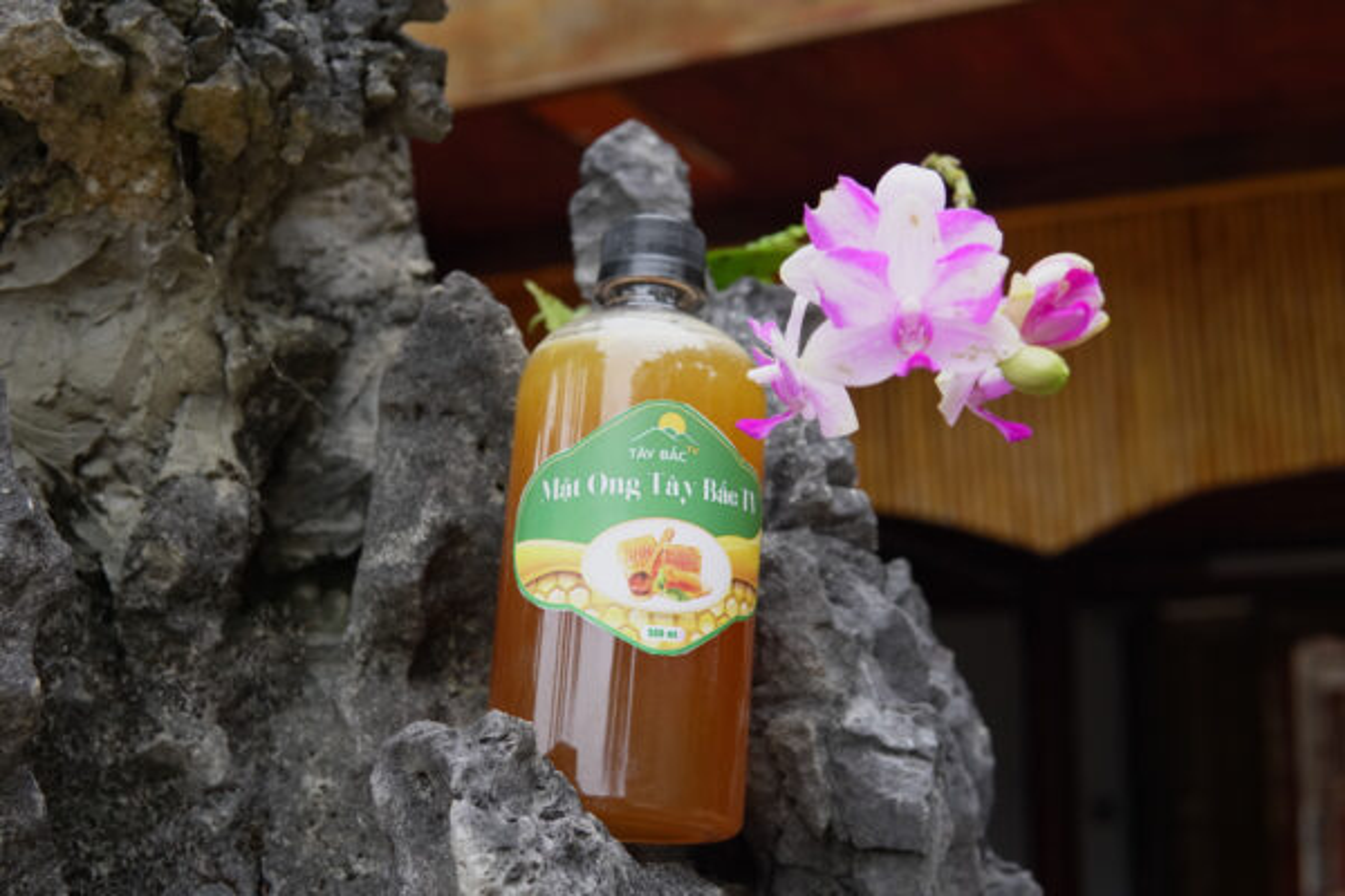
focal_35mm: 45
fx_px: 1681
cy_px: 448
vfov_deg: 29.9
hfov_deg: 43.6
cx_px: 672
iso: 1000
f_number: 5
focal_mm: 30
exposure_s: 1/640
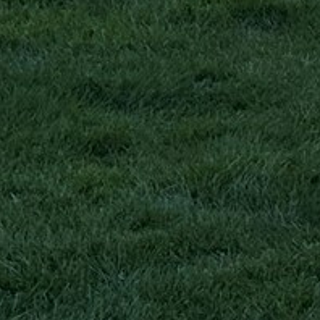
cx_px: 708
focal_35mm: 343
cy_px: -469
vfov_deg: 5.0
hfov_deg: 5.0
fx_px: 3587
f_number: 1.78
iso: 64
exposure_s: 1/1923
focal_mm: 6.76
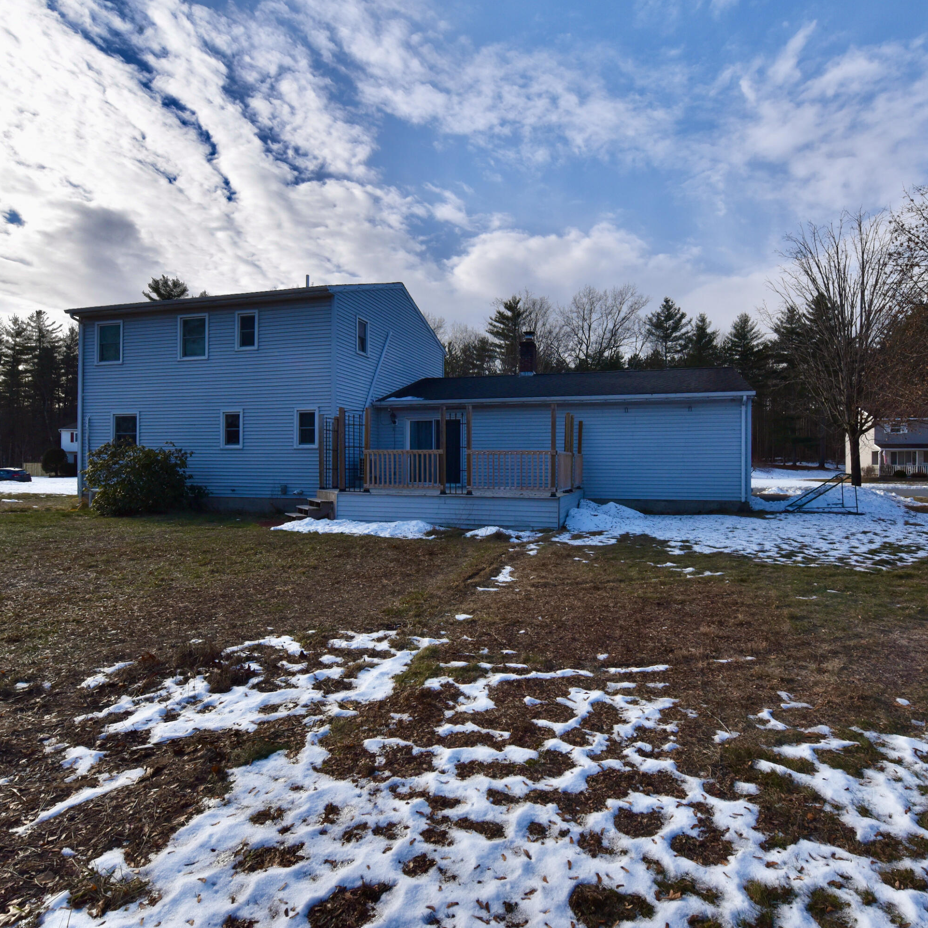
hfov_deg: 80.6
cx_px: 502
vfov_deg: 80.7
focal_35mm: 18
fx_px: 546
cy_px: 463
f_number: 14
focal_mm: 14
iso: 800
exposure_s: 1/800
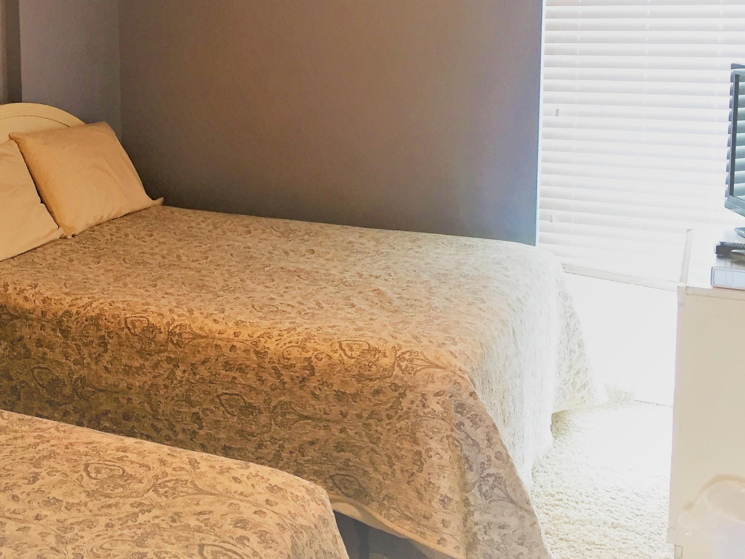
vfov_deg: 30.8
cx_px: 192
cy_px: 123
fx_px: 990
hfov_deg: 40.2
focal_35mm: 46
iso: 64
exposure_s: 1/30
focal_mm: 4.15
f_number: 2.2
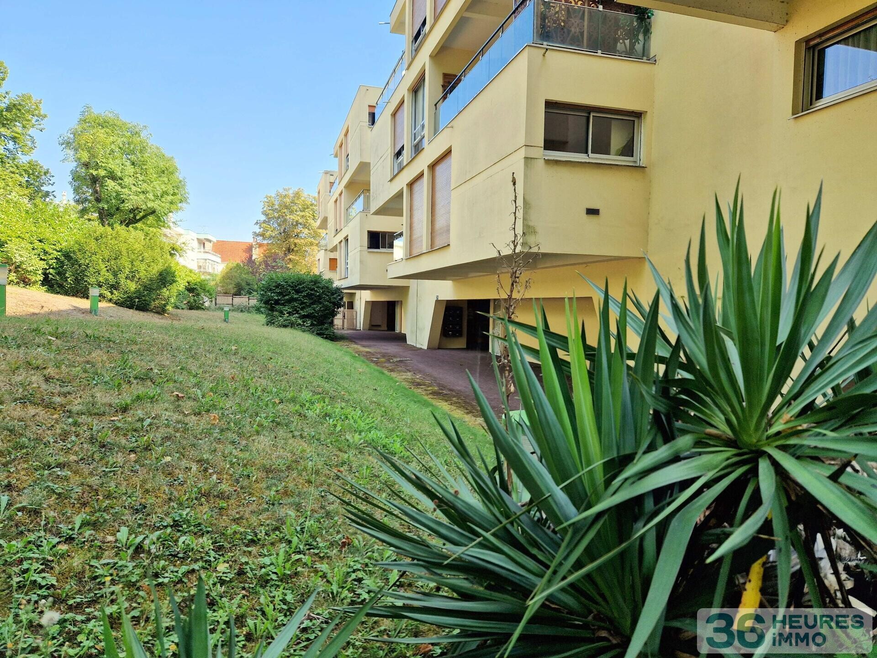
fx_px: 583
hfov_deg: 73.9
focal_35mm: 23
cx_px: 438
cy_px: 329
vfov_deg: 58.9
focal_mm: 5.4
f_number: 1.8
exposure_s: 1/449
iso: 50
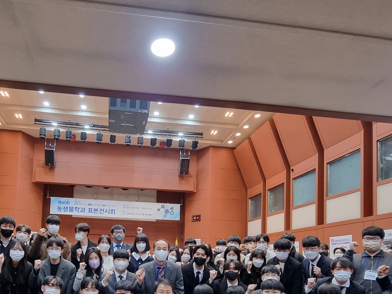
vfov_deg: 55.7
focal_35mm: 22
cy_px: 244
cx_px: 136
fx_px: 249
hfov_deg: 74.4
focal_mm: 2.2
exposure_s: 1/30
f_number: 2.2
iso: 320
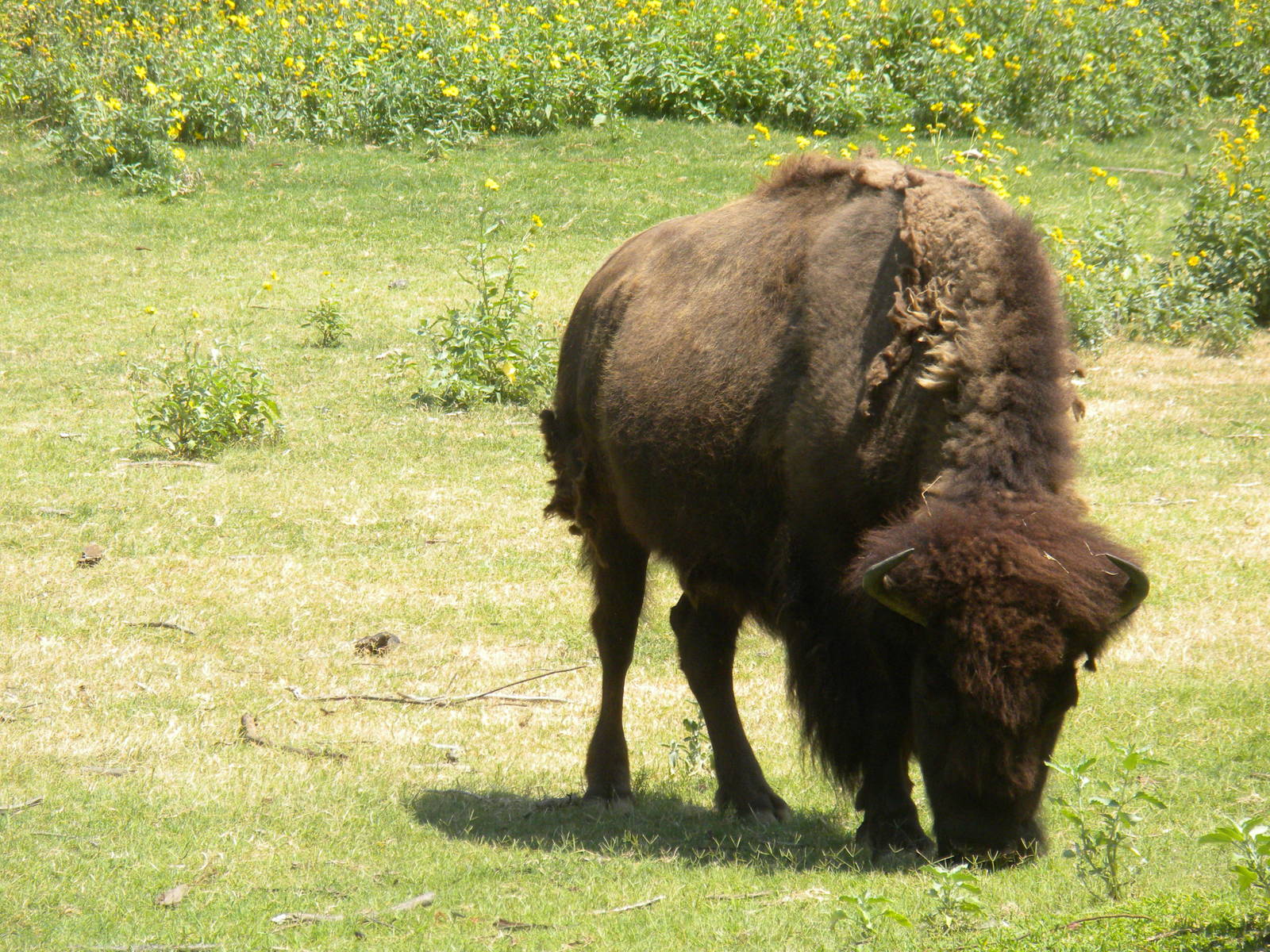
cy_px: 476
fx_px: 8732
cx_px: 635
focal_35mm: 238
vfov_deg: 6.2
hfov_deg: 8.3
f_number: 5.2
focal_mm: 42.1
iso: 158
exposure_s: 1/527
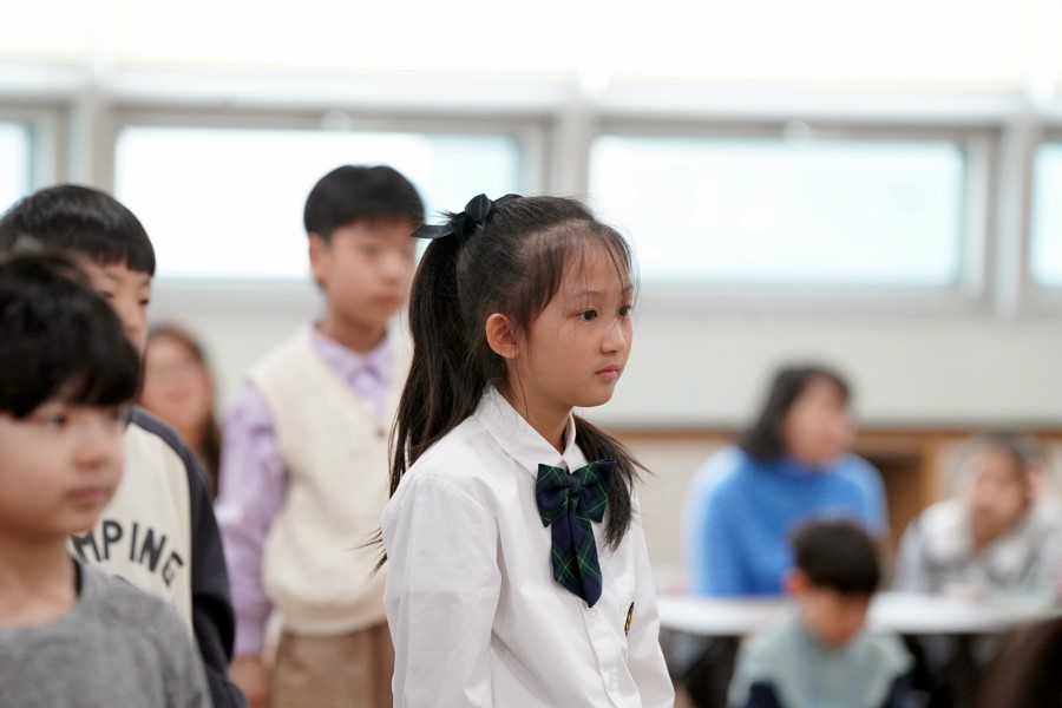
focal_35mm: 200
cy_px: 354
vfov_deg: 6.9
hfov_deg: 10.3
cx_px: 531
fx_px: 5900
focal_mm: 200
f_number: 4
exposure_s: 1/250
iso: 3200
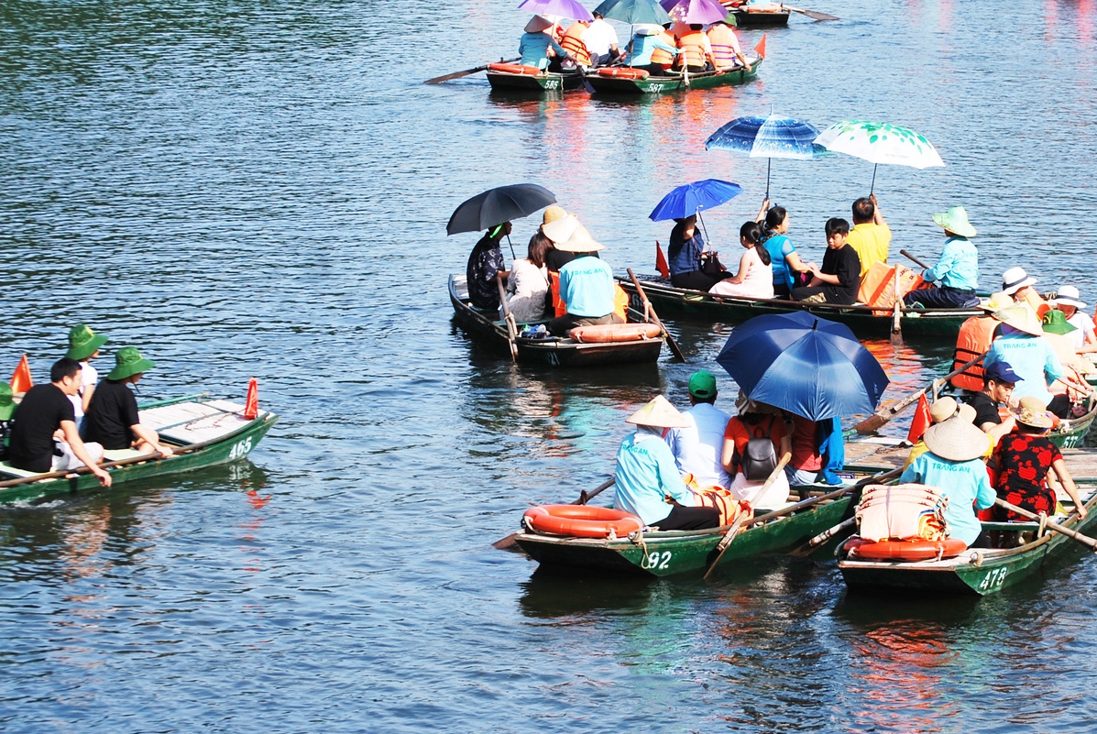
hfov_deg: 14.8
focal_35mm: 138
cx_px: 838
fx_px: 4205
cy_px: 297
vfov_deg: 10.0
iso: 100
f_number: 7.1
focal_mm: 55
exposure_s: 1/200
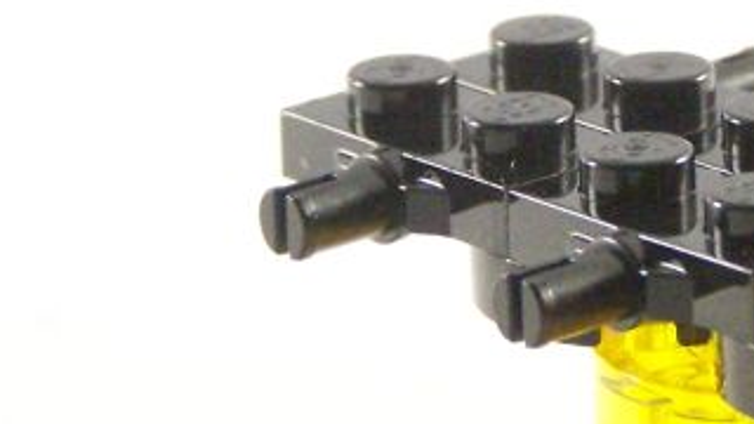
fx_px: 5718
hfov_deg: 7.5
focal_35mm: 286
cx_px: 865
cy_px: 57
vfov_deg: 4.2
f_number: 3.2
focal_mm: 13.7
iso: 400
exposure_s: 1/60
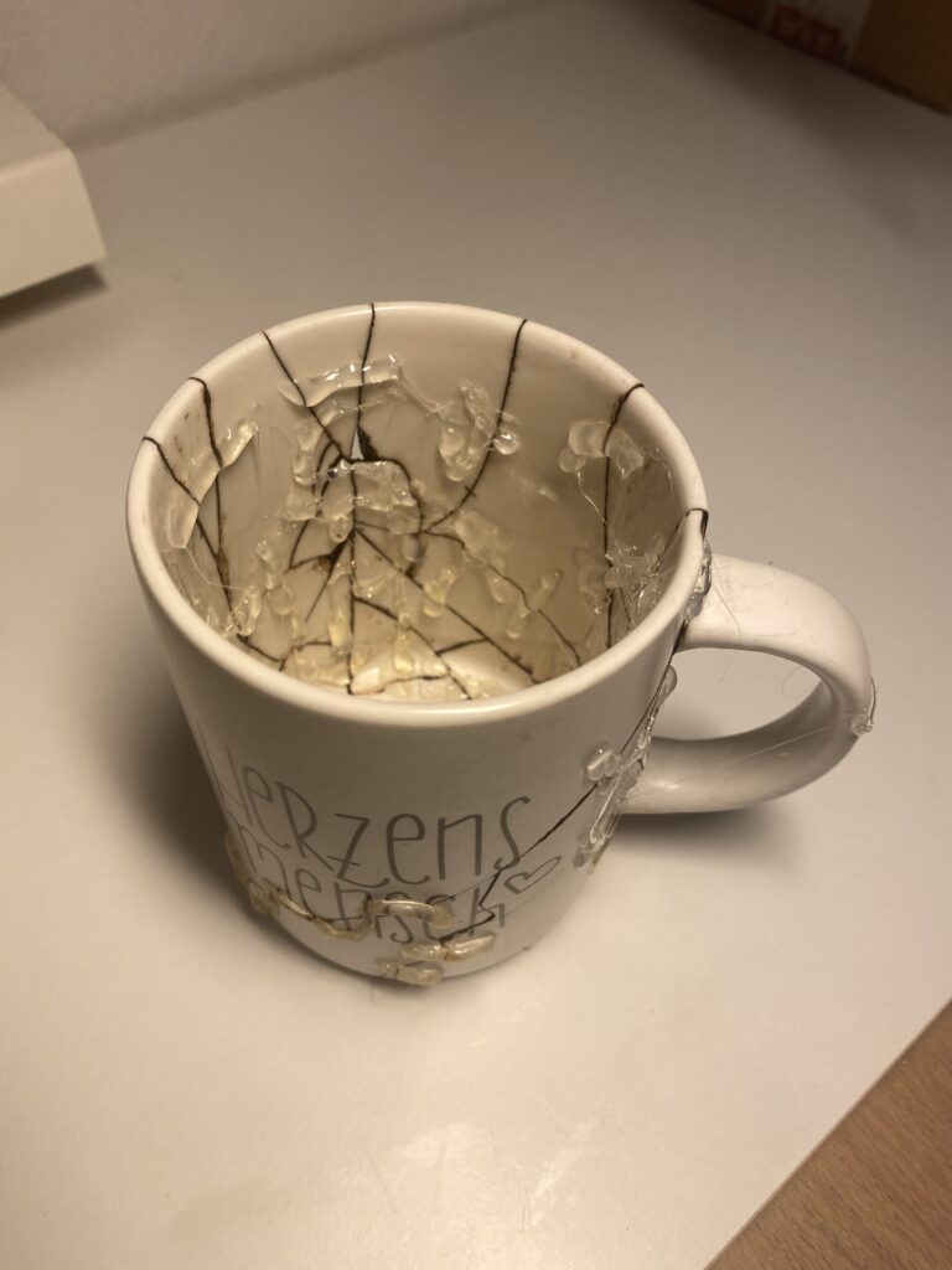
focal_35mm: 26
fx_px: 953
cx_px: 476
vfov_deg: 67.3
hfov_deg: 53.1
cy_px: 635
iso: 40
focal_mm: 4.25
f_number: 1.8
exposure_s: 1/100
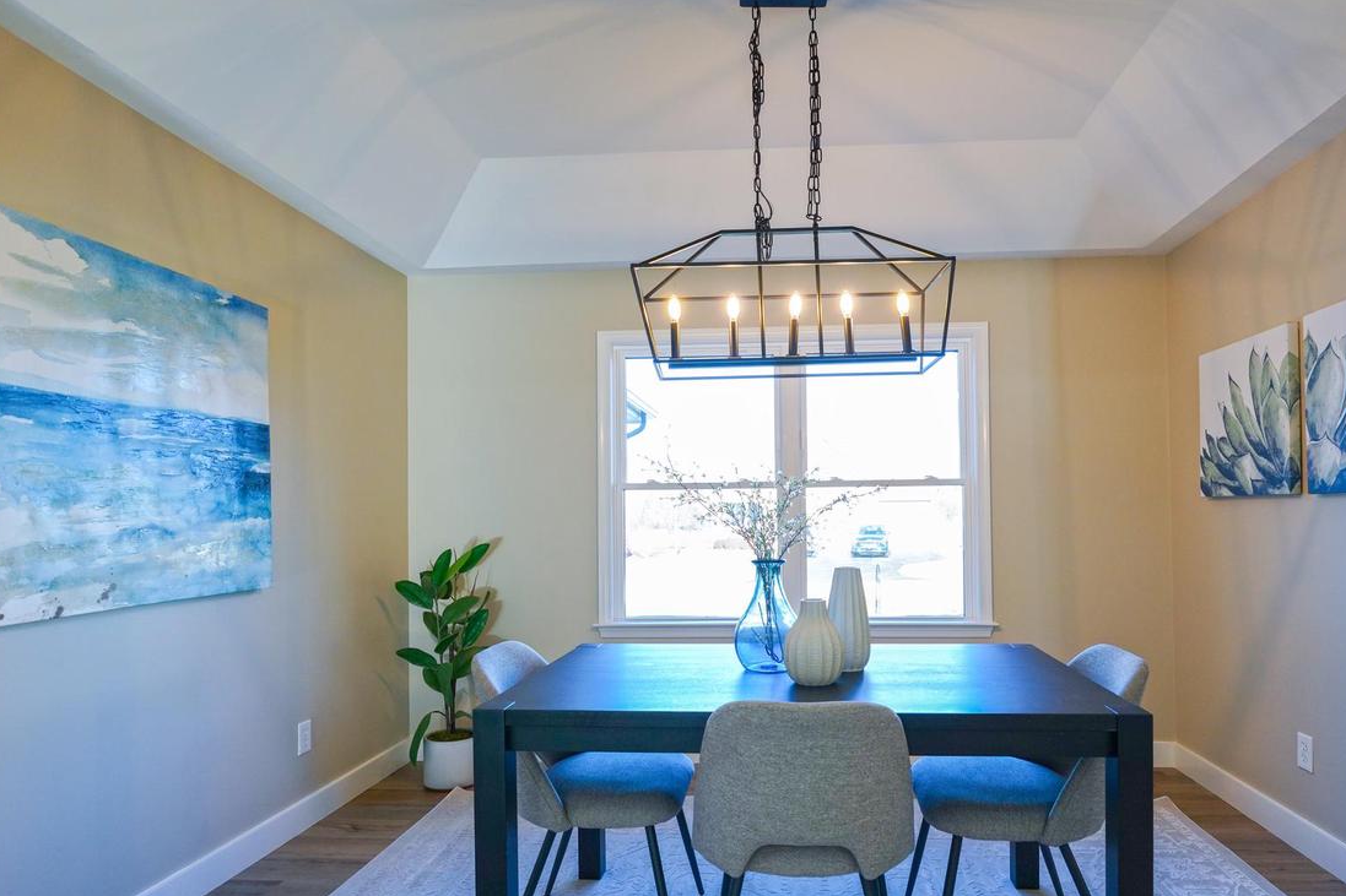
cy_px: 506
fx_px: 785
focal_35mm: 21
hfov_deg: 80.9
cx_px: 751
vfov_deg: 59.3
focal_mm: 16
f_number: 4
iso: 640
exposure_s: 1/160
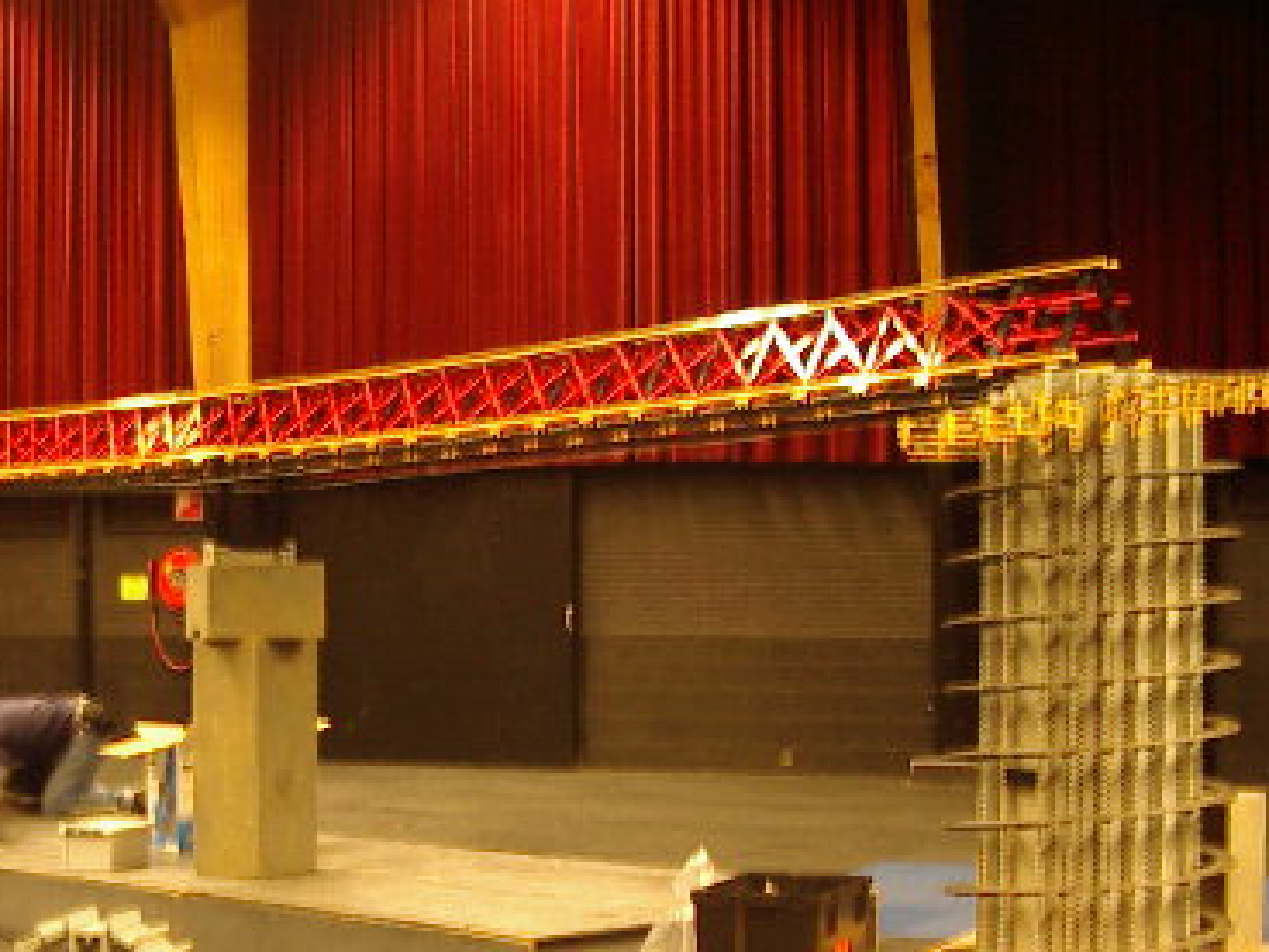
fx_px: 2420
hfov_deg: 29.3
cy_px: 711
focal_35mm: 66
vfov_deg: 22.1
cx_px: 472
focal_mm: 5.8
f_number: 2.6
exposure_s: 1/2
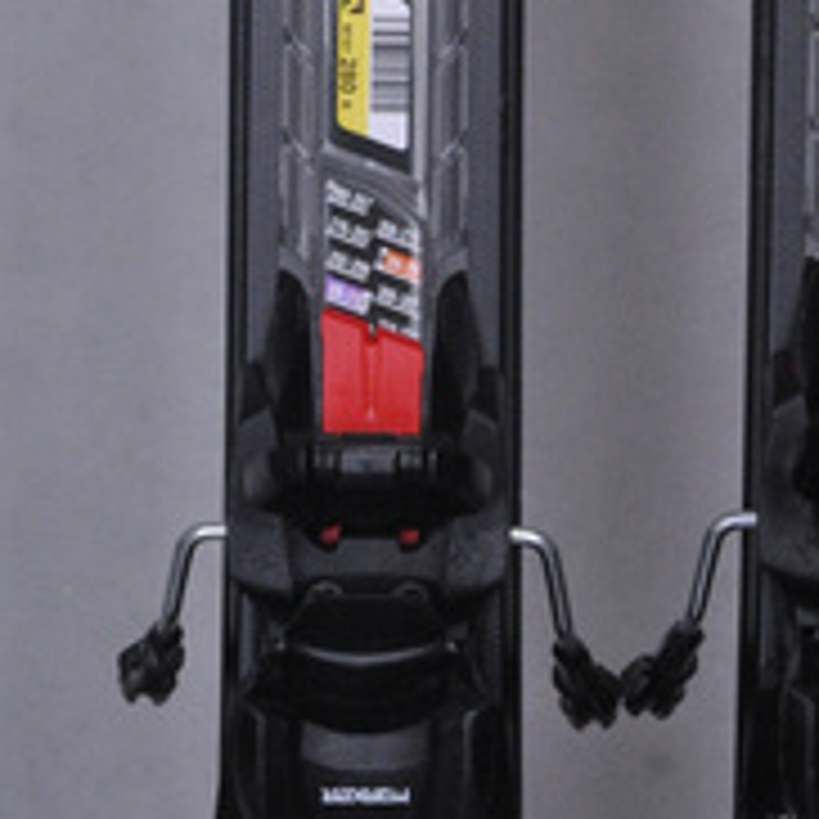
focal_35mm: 252
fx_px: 6745
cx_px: 623
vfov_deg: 6.9
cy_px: 117
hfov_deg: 6.9
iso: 3200
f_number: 11
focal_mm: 80
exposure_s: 1/125
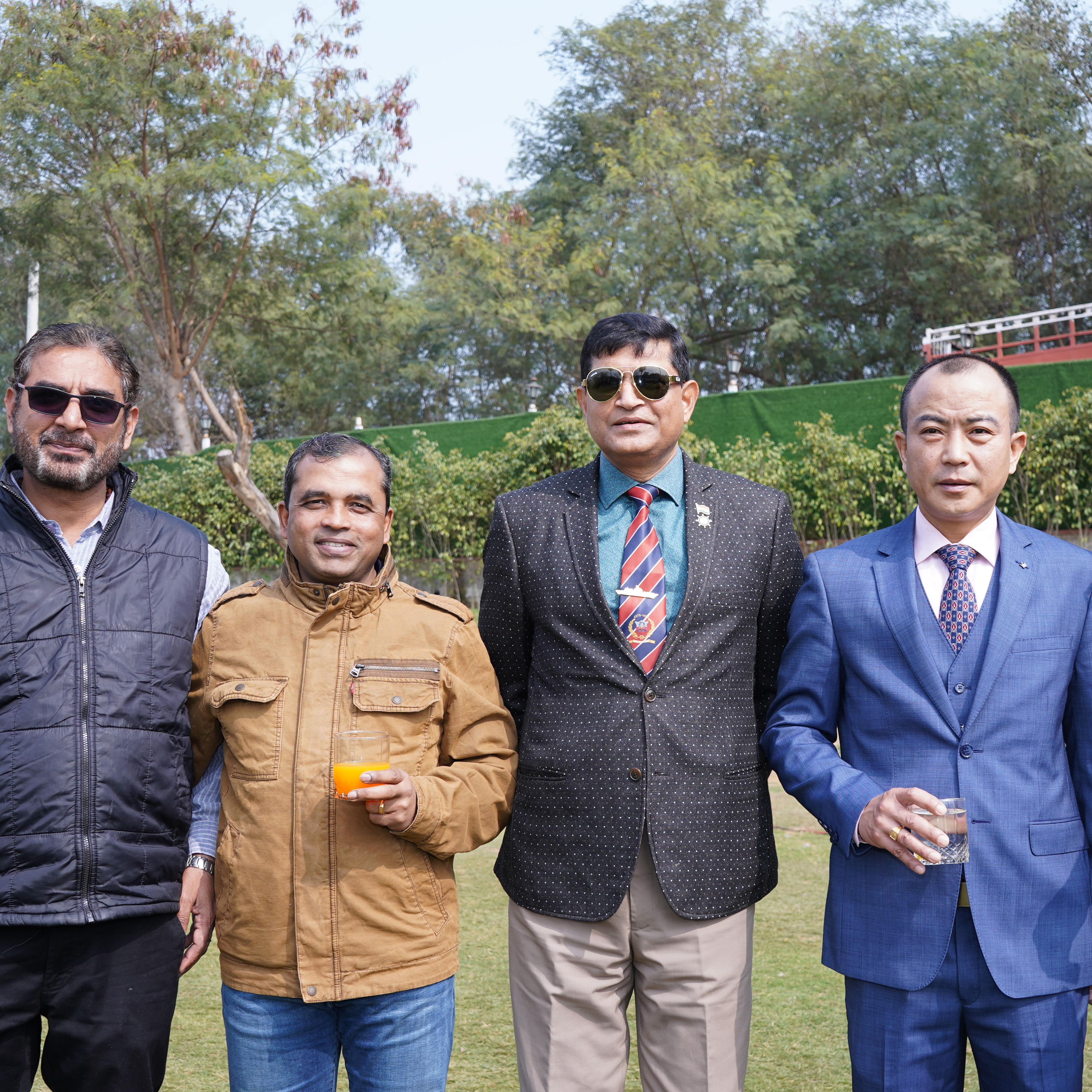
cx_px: 676
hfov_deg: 37.3
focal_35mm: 45
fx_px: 1606
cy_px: 614
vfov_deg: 37.5
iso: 125
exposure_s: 1/250
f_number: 5.6
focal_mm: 31
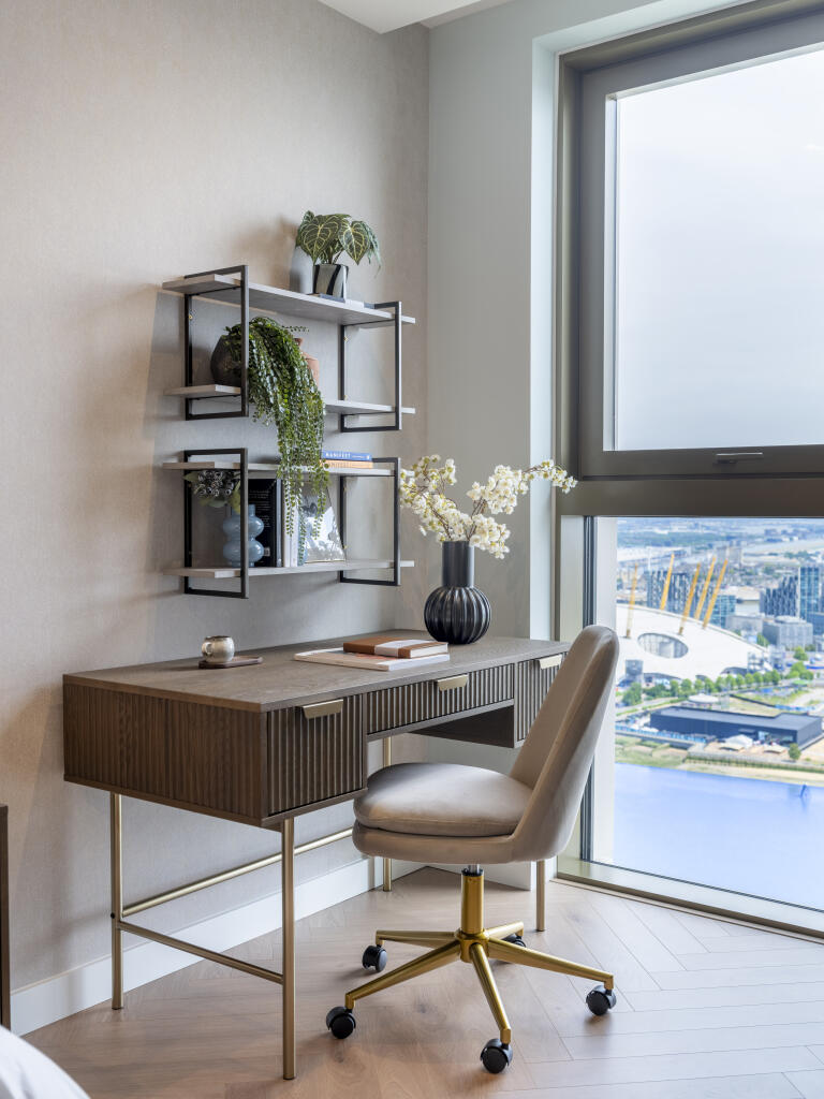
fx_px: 1143
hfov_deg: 39.7
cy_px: 550
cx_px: 412
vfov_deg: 51.4
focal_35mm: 36
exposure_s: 1/250
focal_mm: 45
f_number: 6.4
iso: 100
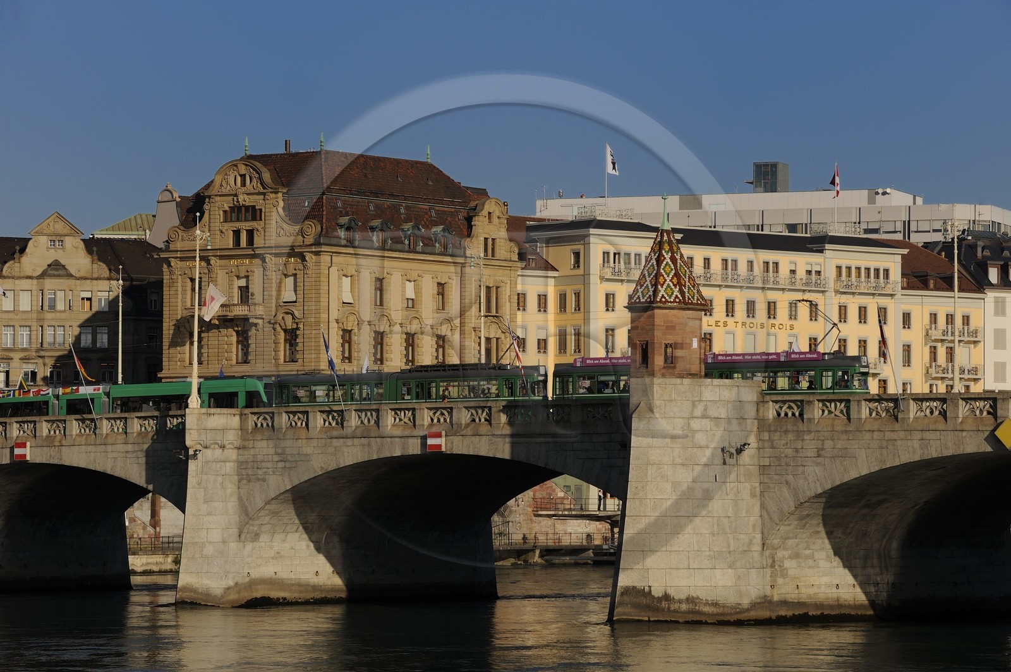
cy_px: 336
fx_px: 3507
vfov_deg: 10.9
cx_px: 506
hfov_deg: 16.4
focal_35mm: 125
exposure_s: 1/320
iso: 200
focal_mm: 125
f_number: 13
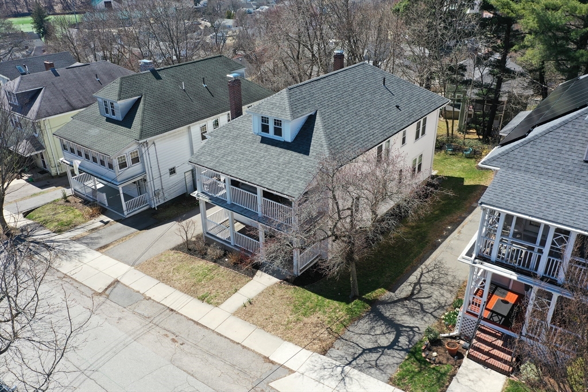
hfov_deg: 65.5
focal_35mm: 28
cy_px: 196
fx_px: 457
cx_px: 294
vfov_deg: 46.4
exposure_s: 1/320
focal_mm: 10.26
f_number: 5
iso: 100
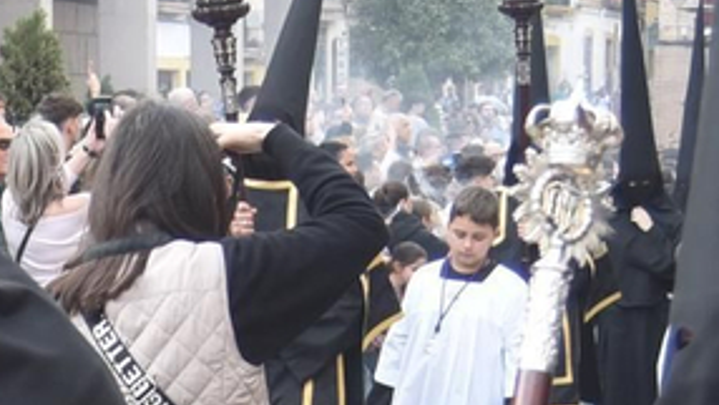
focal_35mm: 170
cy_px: 601
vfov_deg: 7.0
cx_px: -337
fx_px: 3242
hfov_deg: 12.1
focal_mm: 29
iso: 320
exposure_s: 1/320
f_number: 5.6
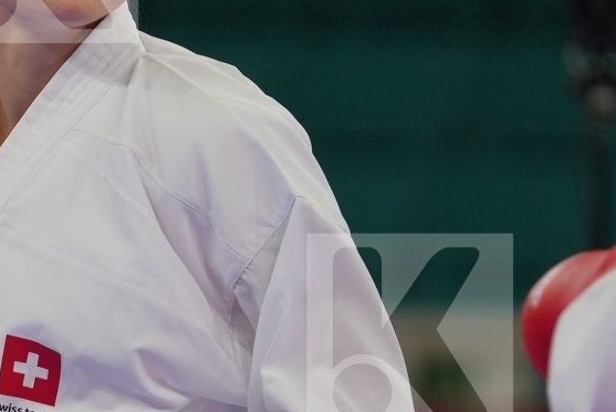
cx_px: 35
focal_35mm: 969
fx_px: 16589
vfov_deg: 1.4
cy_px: 334
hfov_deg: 2.1
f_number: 2.8
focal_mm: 200
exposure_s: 1/1000
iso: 400
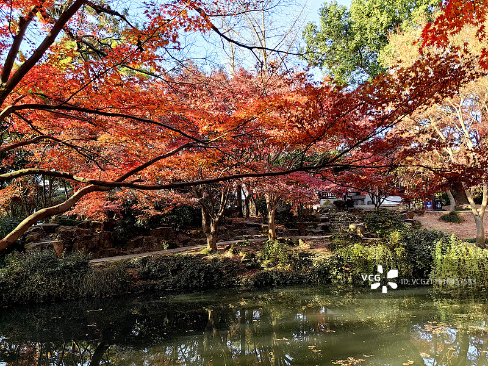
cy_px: 183
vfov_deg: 51.4
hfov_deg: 65.3
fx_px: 381
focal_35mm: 27
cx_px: 244
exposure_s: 1/1443
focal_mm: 5.75
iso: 50
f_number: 1.4
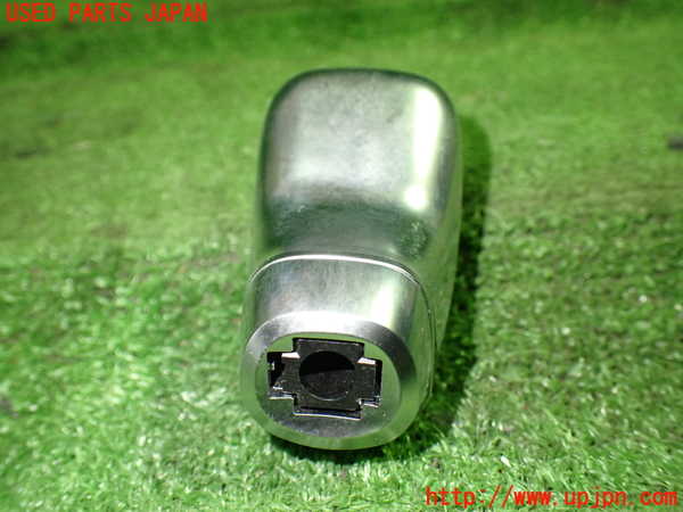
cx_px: 342
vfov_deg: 46.8
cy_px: 256
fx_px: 592
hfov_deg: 60.0
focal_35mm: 30
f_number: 2.3
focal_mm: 5.4
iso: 800
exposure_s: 1/60
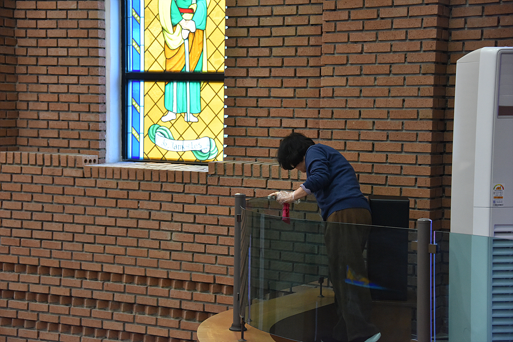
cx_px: 256
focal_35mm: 78
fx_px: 1112
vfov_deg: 17.5
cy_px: 171
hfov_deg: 26.0
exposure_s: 1/125
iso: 2500
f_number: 5
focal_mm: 78
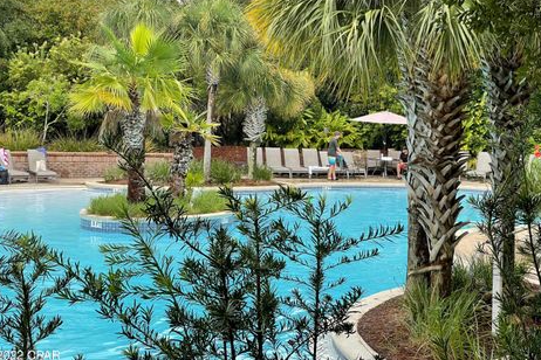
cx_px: 279
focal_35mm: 72
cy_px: 156
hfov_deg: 28.1
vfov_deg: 18.9
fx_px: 1082
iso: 20
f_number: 2.2
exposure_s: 1/119
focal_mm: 7.5
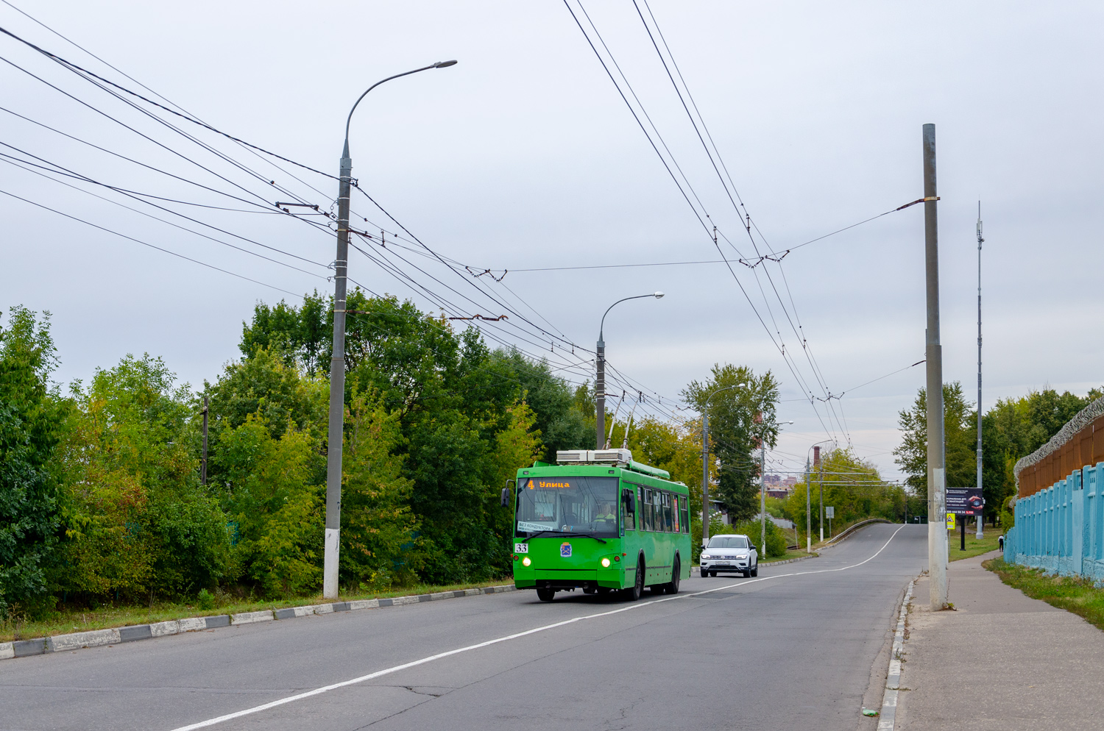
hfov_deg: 37.9
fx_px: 1607
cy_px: 366
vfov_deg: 25.6
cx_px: 552
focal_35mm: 52
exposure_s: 1/400
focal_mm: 35
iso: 320
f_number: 5.6
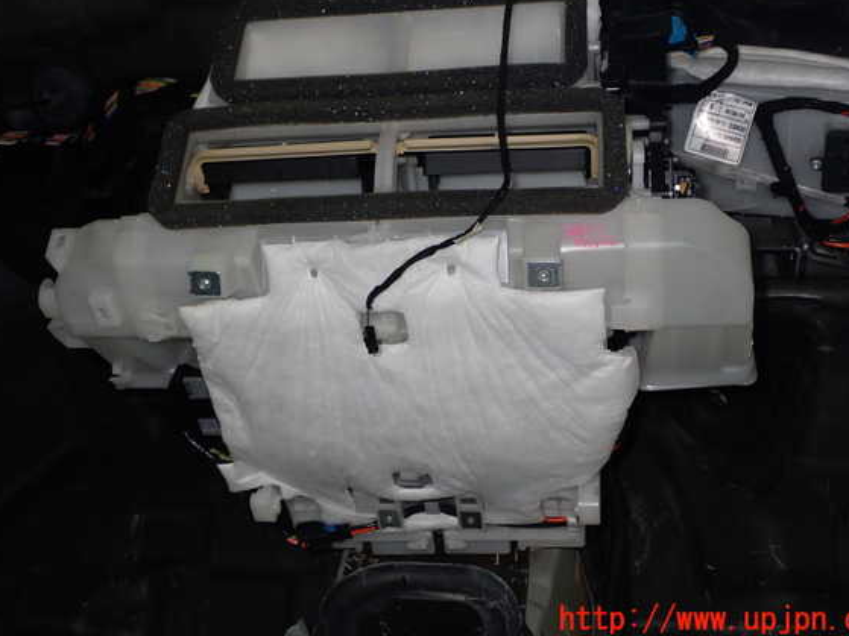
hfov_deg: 42.9
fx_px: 1079
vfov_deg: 32.9
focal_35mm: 44
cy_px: 298
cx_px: 447
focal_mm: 7.31
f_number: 2.8
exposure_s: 1/40
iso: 200
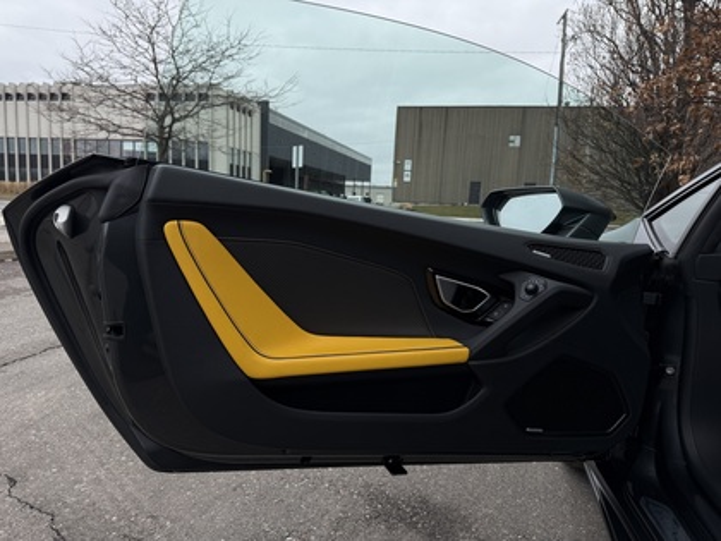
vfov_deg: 56.8
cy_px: 270
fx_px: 500
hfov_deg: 71.6
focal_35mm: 24
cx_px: 360
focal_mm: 6.76
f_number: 1.78
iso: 100
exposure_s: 1/805
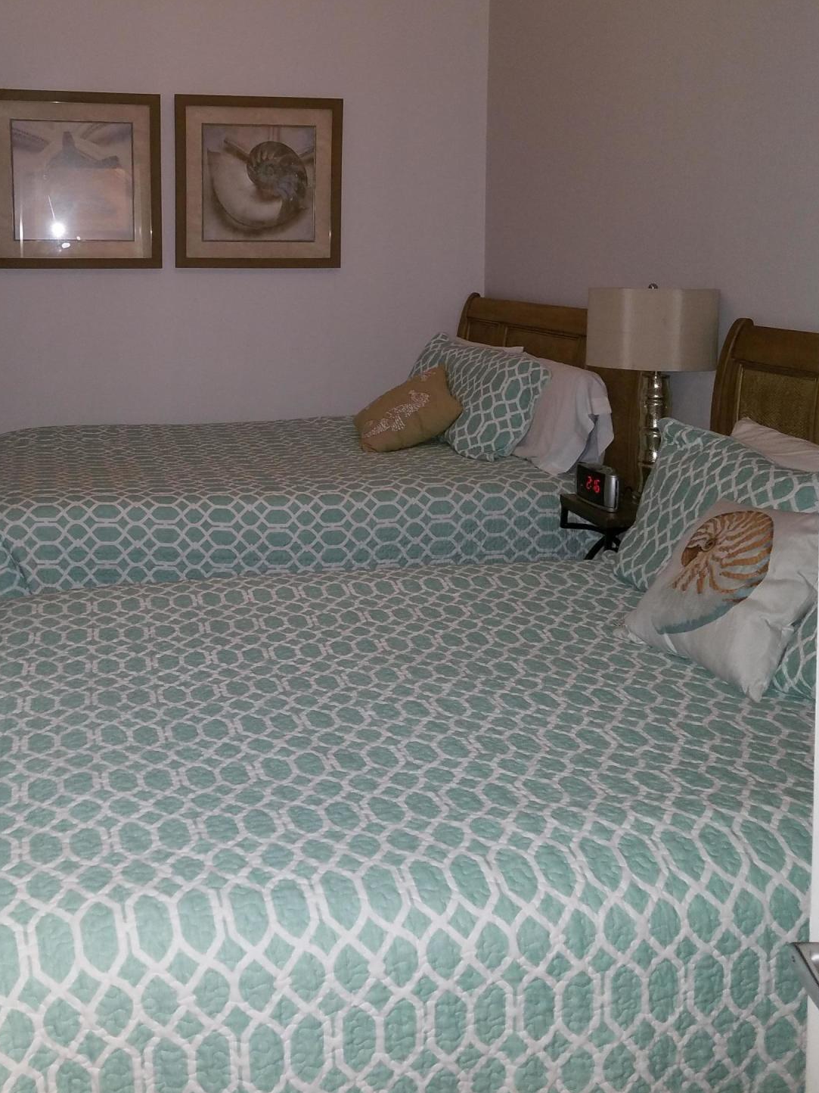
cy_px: 341
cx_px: 284
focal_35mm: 36
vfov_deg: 50.2
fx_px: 1136
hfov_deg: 39.3
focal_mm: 4.2
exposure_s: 1/10
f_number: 1.7
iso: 125
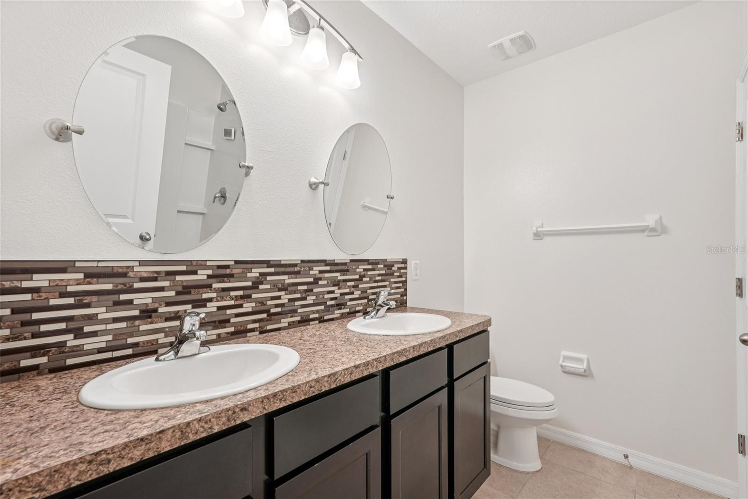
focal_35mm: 16
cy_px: 250
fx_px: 332
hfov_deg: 96.7
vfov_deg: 73.7
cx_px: 374
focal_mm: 16
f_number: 8
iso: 400
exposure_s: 1/15
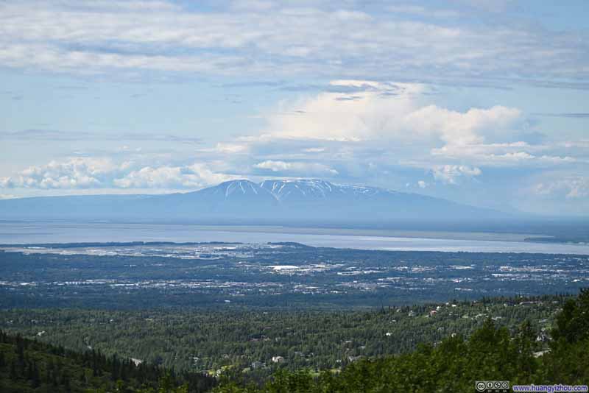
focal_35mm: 120
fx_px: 1964
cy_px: 196
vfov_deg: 11.4
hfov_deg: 17.1
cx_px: 294
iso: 100
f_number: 5
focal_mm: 120
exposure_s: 1/2500
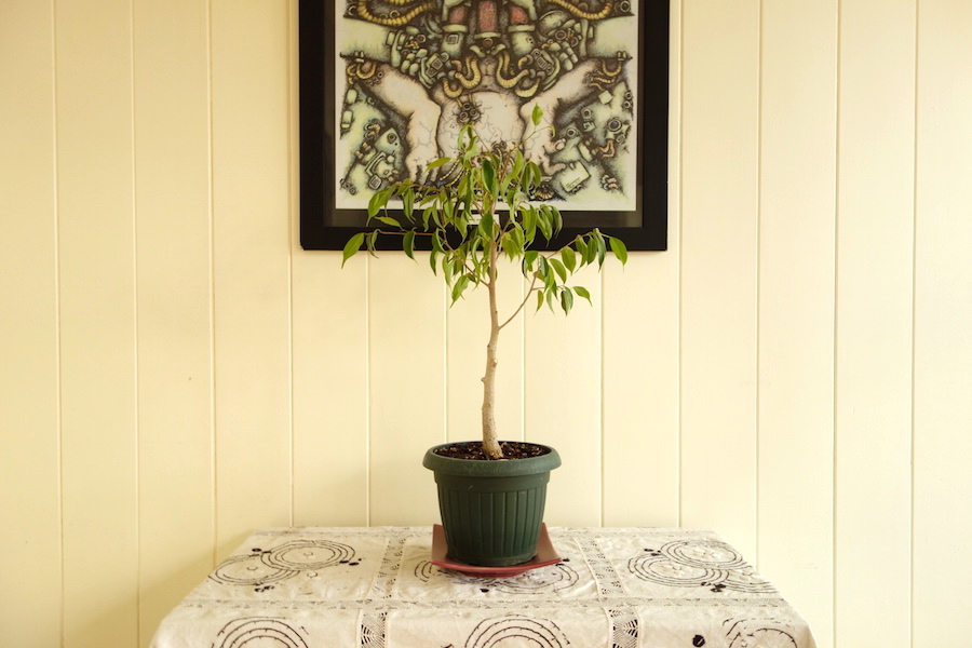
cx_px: 486
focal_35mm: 28
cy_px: 324
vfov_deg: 46.4
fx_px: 756
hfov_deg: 65.5
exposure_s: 1/30
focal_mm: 10.4
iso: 160
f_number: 2
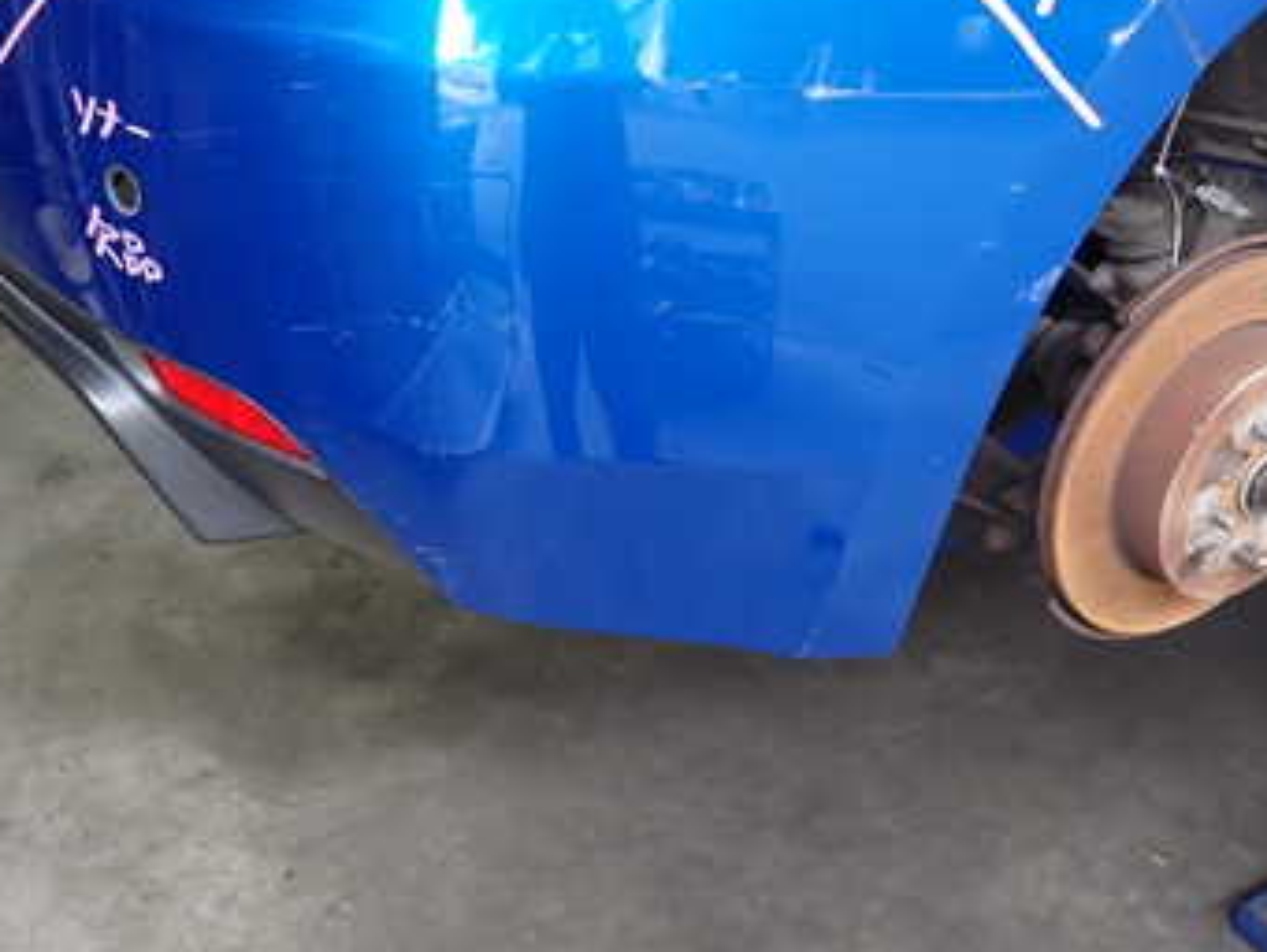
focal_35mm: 44
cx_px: 580
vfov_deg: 32.2
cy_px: 216
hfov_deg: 42.9
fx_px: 1611
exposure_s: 1/125
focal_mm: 4.5
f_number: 2
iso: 200
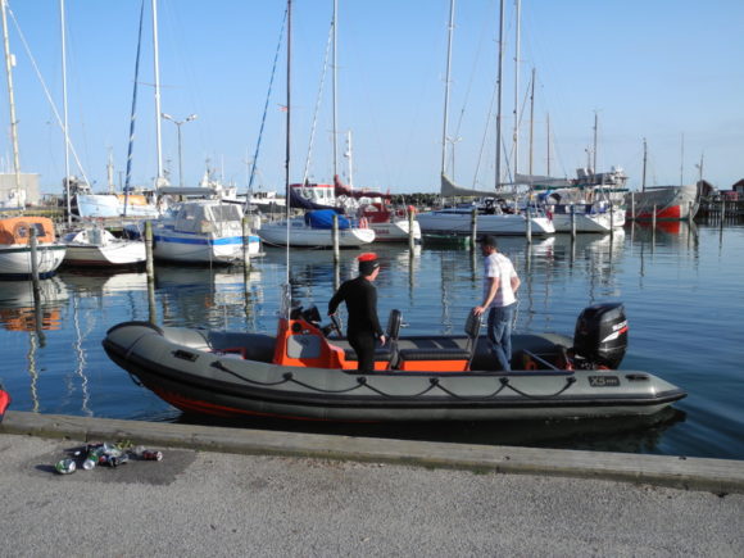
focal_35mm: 32
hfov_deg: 56.8
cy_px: 279
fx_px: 688
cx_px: 372
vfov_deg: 44.2
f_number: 3.2
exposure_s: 1/1033
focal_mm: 6.8
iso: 100
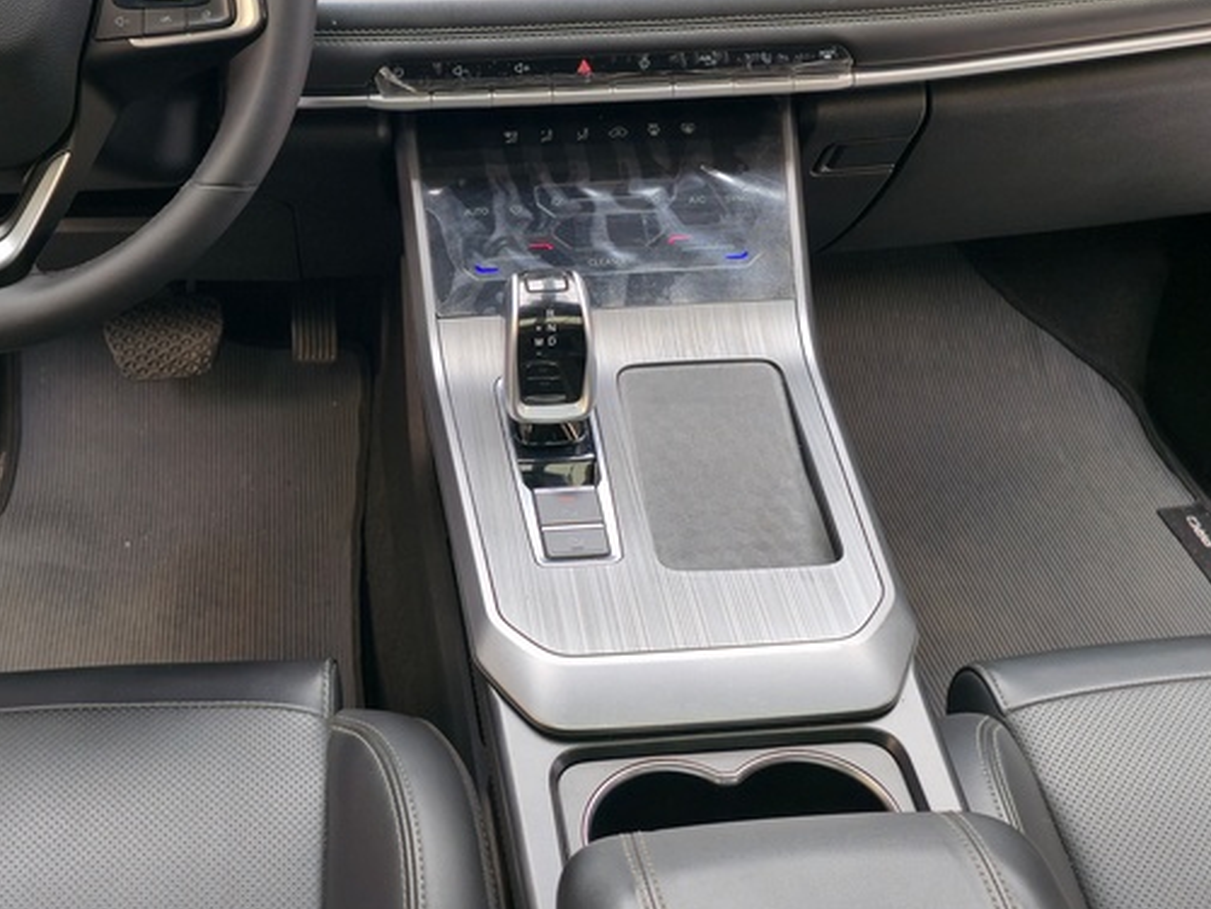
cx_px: 462
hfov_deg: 40.2
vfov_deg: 30.8
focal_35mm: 47
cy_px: 336
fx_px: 1645
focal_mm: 6.3
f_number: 1.7
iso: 50
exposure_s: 1/60
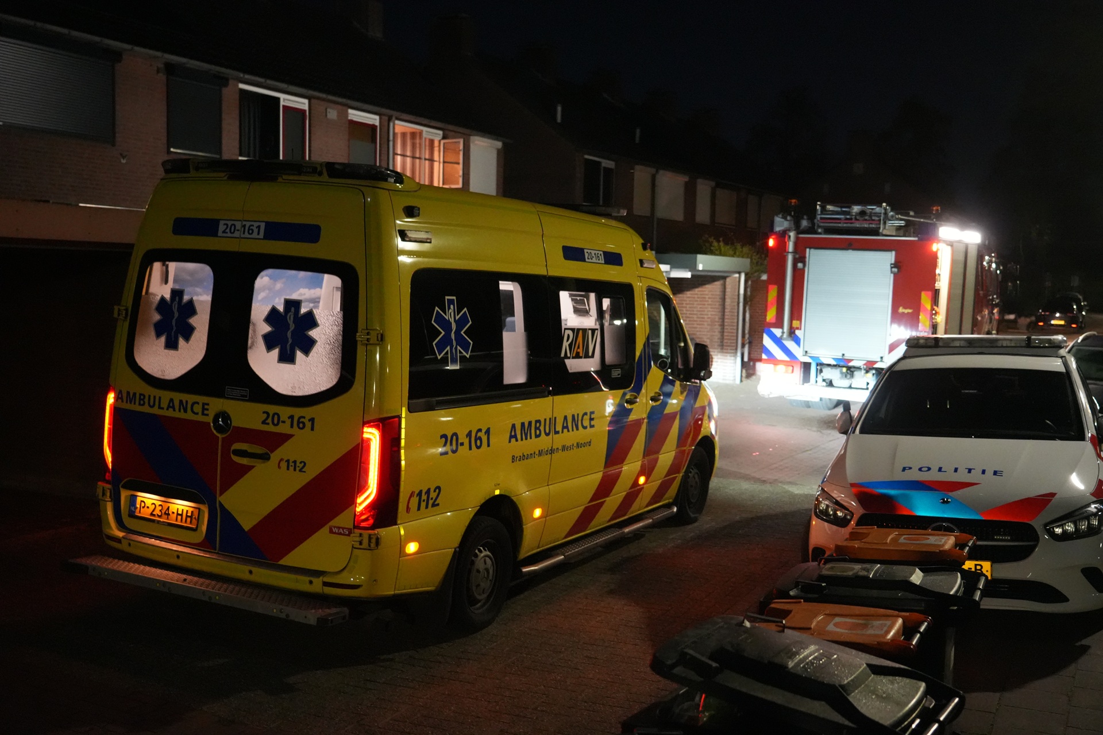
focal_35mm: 36
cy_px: 368
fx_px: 1103
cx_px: 552
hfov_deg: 53.1
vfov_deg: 36.9
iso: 12800
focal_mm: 36
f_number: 4
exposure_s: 1/30
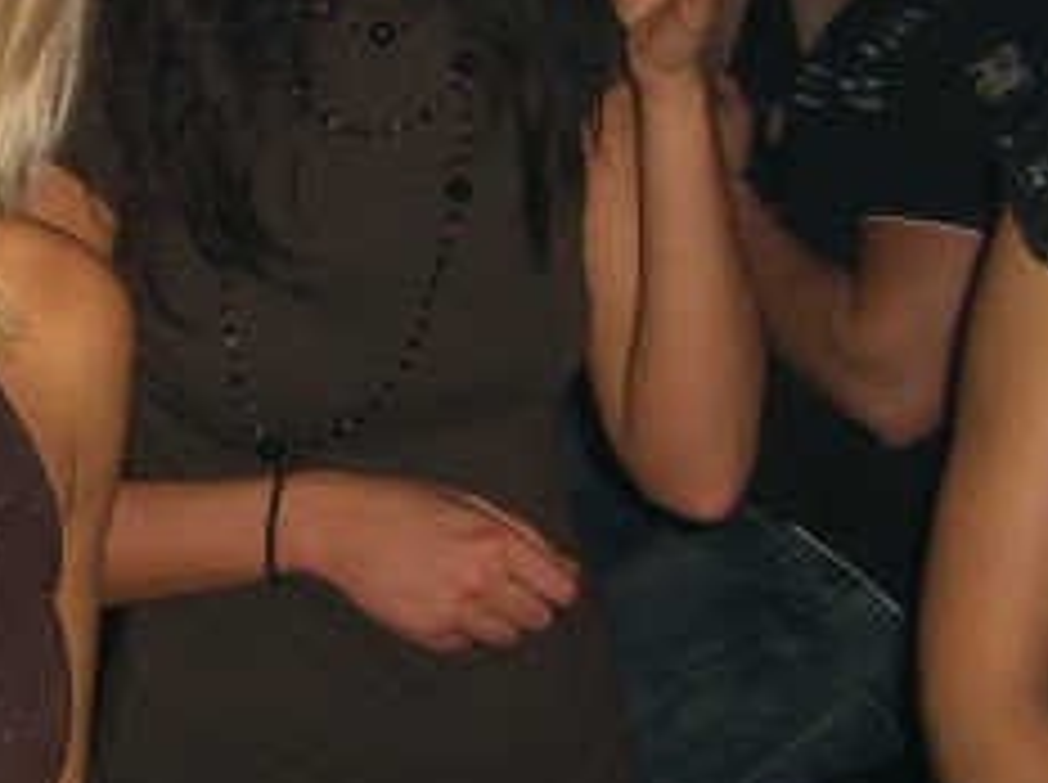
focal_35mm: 98
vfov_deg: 14.9
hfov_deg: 19.9
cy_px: 99
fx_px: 2962
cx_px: 238
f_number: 2.8
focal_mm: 7.9
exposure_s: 1/60
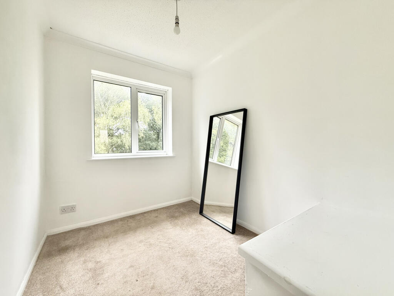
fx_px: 159
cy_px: 148
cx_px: 197
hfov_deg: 102.1
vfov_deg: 85.7
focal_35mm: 14
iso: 160
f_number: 2.2
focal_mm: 2.22
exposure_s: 1/100
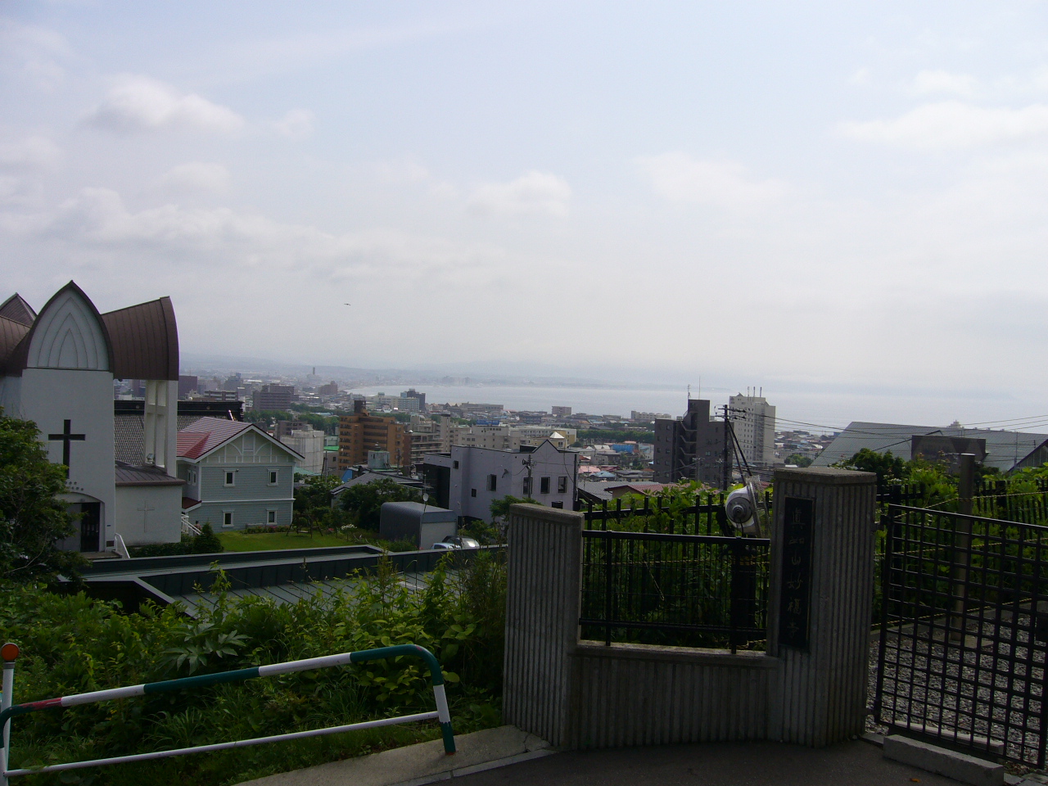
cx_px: 524
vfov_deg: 40.7
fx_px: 1060
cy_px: 393
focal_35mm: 35
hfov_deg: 52.6
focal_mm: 5.8
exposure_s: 1/500
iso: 80
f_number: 5.6
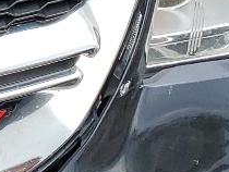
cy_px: -170
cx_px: -378
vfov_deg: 7.2
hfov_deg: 8.8
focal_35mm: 198
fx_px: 1311
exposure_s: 1/588
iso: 50
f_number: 1.5
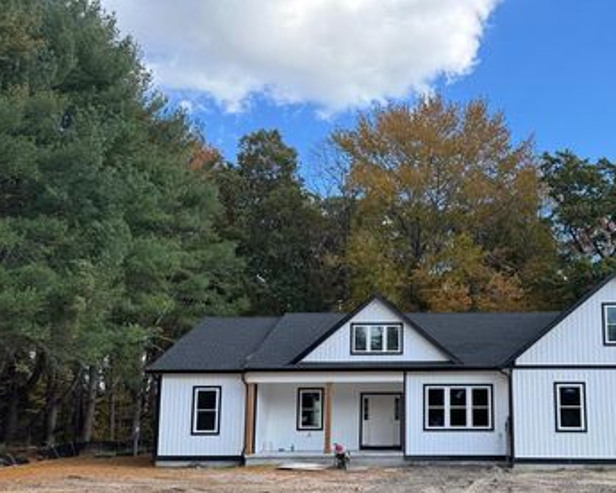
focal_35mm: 34
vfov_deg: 42.7
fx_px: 620
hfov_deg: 51.6
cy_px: 333
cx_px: 425
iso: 80
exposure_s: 1/1597
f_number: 1.78
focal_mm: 6.76
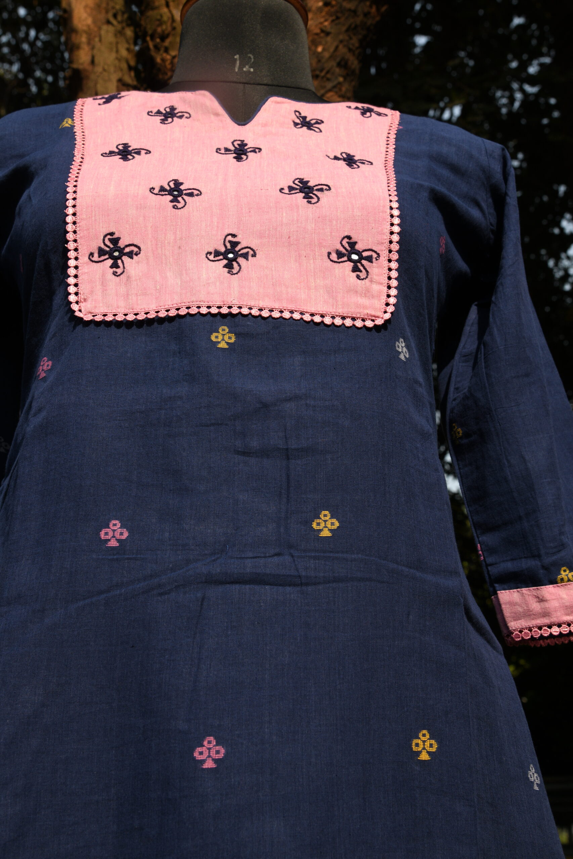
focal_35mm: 48
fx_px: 1146
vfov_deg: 41.1
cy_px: 430
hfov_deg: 28.1
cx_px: 286
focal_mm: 40
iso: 400
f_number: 10
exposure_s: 1/400
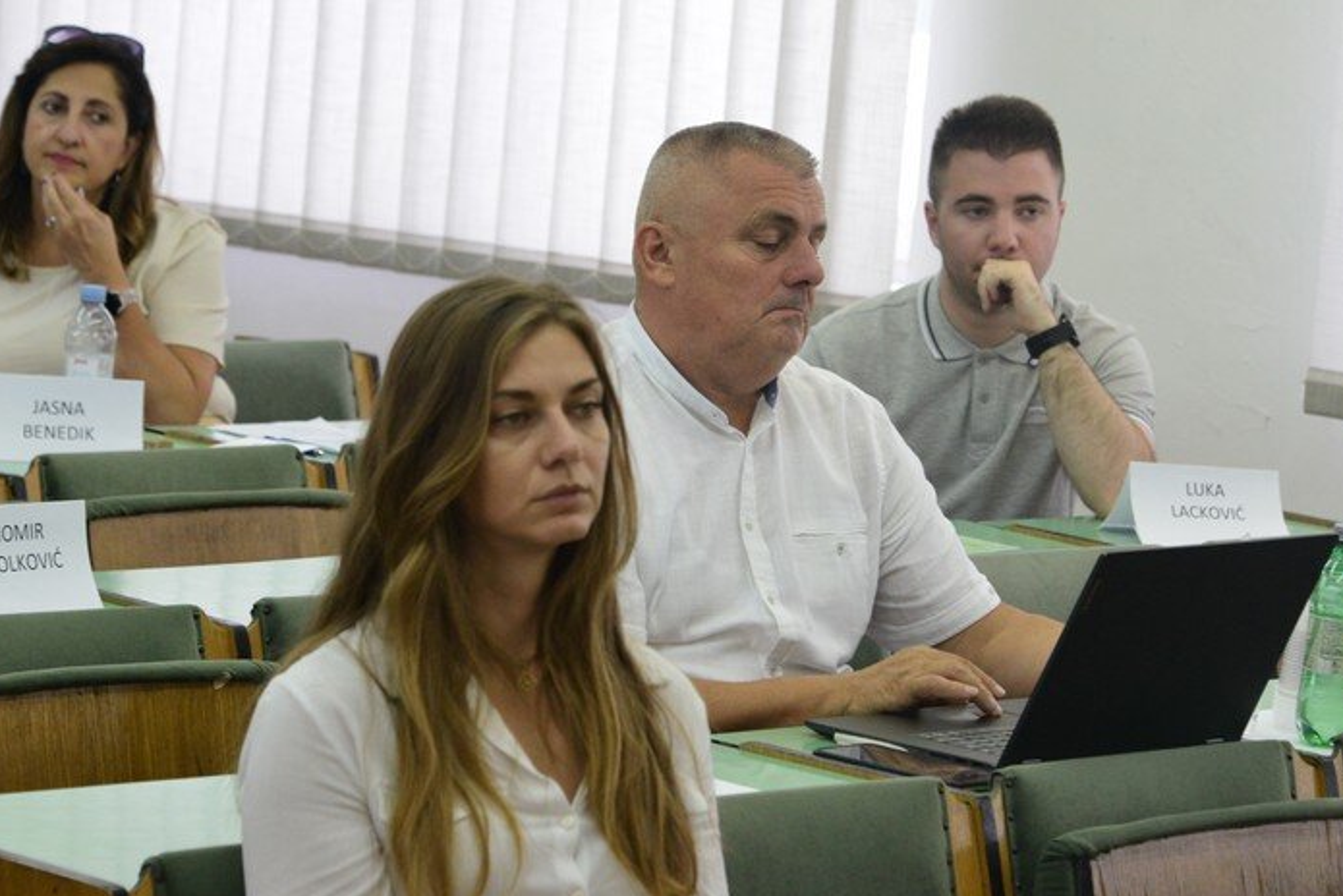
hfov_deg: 13.6
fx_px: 5635
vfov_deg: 9.1
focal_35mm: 151
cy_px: 402
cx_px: 669
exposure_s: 1/160
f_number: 6.3
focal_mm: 125
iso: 4000
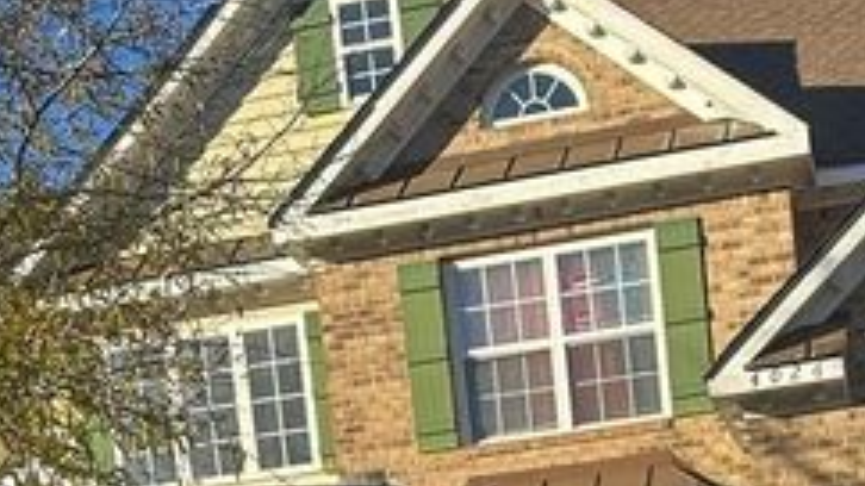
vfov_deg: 13.9
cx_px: 676
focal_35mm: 72
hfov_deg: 28.8
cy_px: 999
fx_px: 1651
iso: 80
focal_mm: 6.86
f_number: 1.78
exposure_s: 1/1473
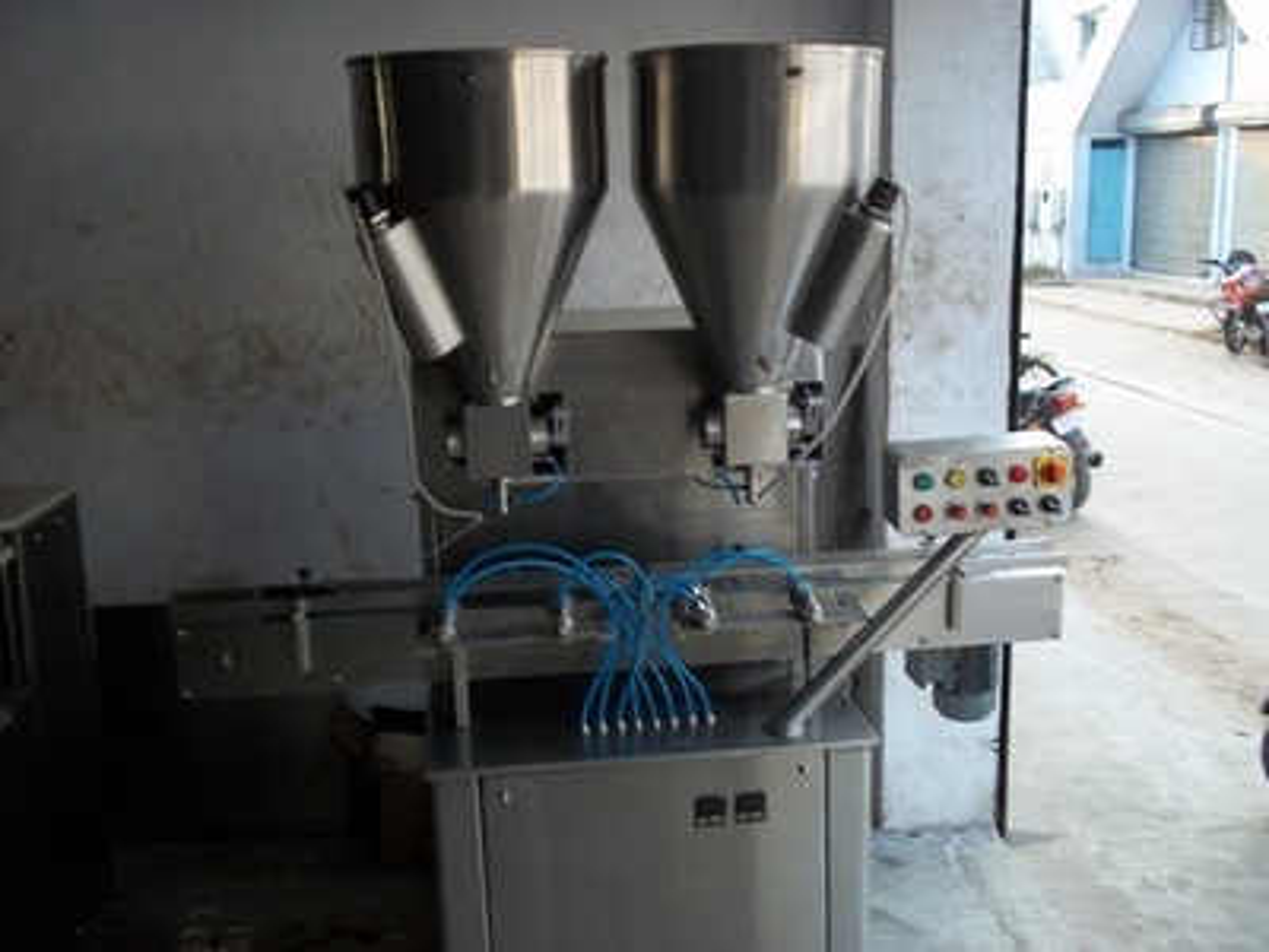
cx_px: 634
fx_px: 1320
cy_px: 476
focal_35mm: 36
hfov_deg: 51.4
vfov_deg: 39.7
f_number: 3.1
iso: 80
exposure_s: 1/50
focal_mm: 6.5
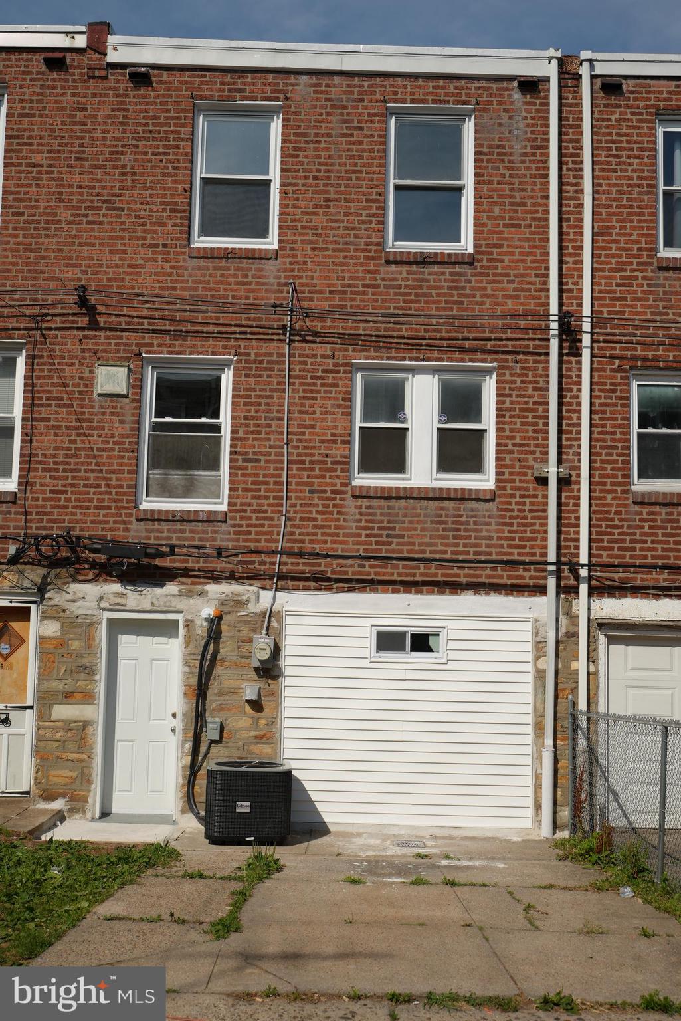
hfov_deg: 35.1
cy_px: 510
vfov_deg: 50.7
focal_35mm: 38
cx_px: 340
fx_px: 1077
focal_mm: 38
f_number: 7.1
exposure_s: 1/800
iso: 100
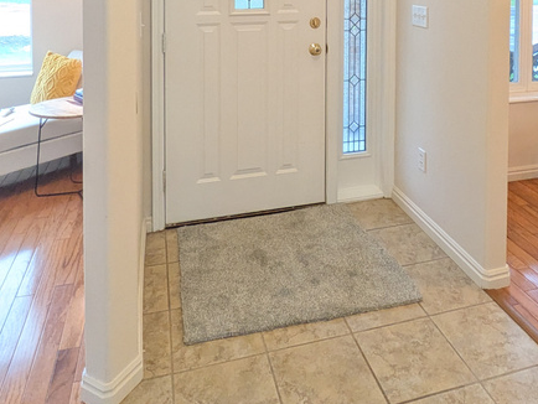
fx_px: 513
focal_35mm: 33
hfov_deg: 55.2
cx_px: 304
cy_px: -17
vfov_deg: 37.5
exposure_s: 1/60
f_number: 2.2
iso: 387
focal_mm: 1.83
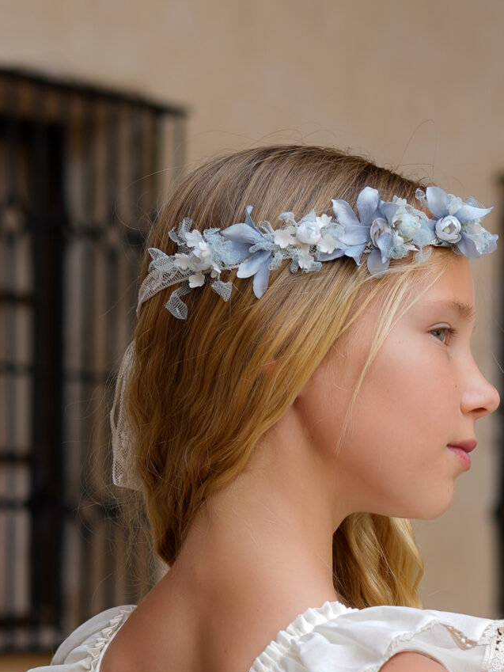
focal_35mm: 145
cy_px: 910
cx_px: 293
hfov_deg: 10.2
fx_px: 2814
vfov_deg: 13.1
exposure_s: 1/250
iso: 80
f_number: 3.5
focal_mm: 50
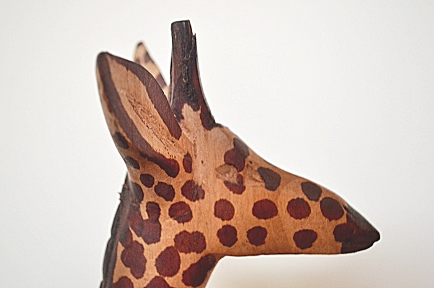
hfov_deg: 33.4
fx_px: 722
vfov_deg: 22.6
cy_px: 144
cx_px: 217
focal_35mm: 60
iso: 1250
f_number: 5.3
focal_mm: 40
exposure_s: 1/15
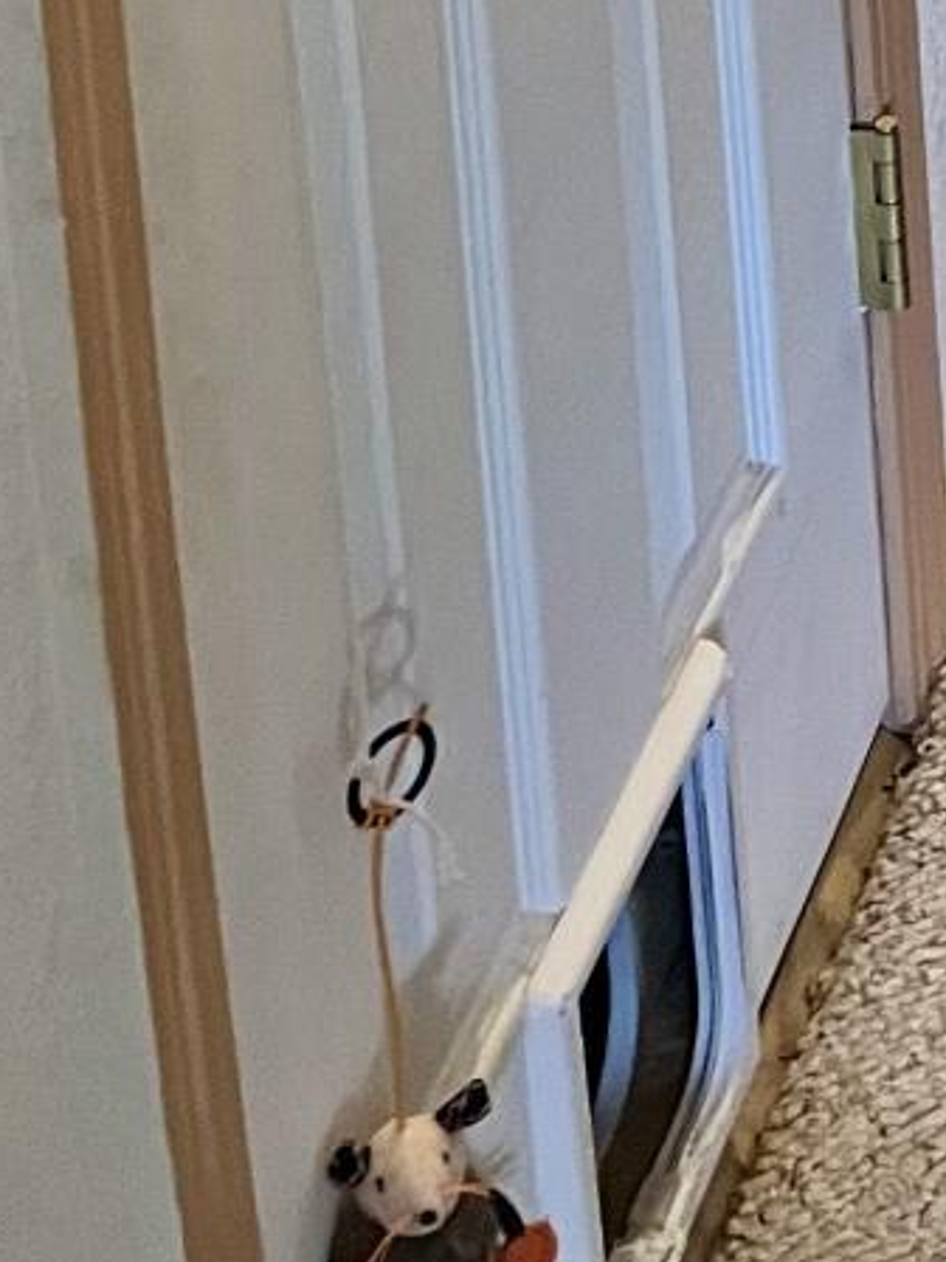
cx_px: 1917
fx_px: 4227
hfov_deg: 11.5
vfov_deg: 13.5
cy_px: -1535
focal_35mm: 116
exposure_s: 1/60
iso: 250
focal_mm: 5.7
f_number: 1.5
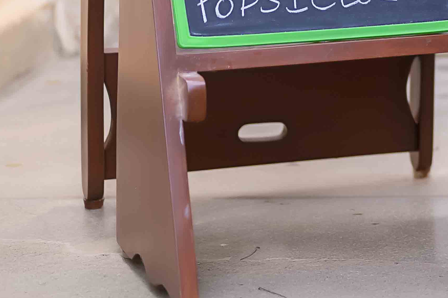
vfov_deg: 7.5
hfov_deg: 11.0
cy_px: -218
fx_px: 2202
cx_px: 770
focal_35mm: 177
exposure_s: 1/160
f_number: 1.8
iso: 360
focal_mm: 50
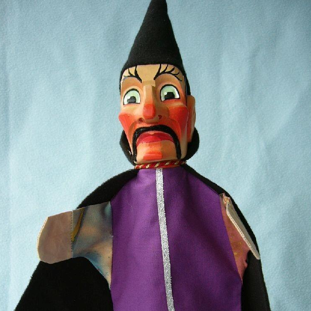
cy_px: 204
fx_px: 427
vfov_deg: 39.6
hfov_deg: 40.0
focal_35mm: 42
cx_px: 157
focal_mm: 5.8
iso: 50
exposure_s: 1/80
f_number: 2.8
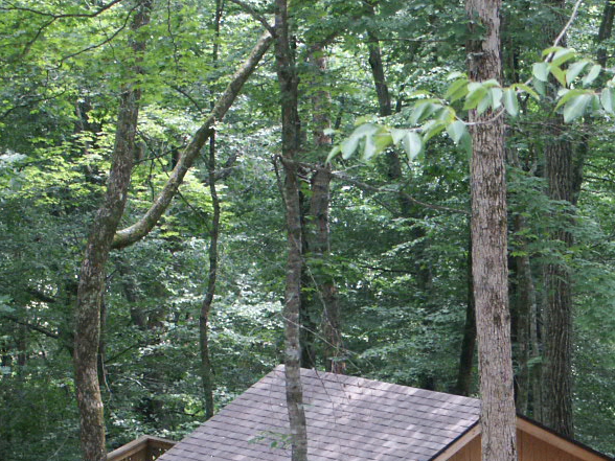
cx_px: 482
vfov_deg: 6.7
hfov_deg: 9.0
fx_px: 3909
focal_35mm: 220
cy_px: 459
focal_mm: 25.02
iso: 100
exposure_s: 1/90
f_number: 3.5
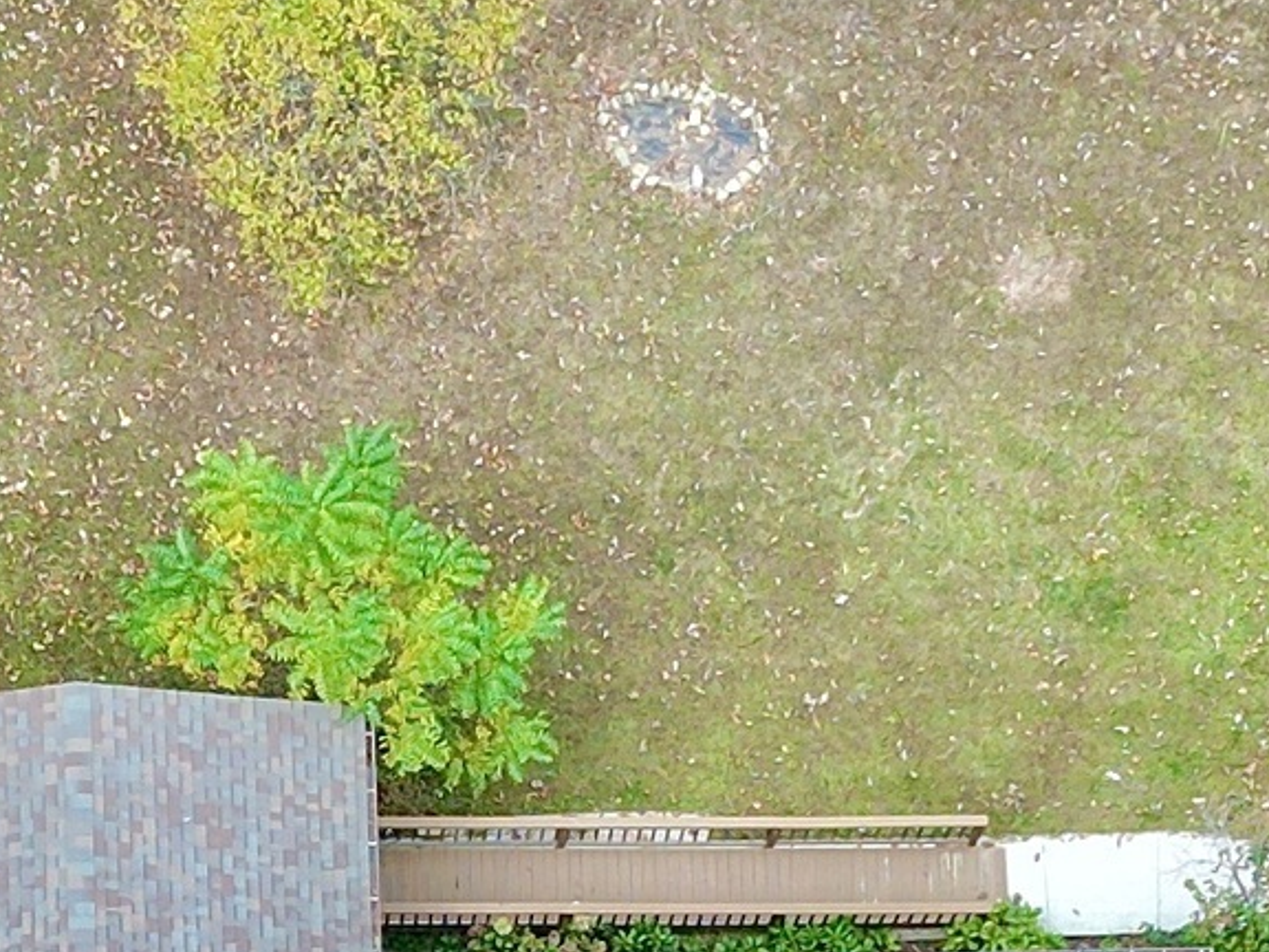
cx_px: 328
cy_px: 1463
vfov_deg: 11.1
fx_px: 4692
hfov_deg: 15.3
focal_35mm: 128
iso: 100
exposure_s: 1/320
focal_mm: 6.72
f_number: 1.7
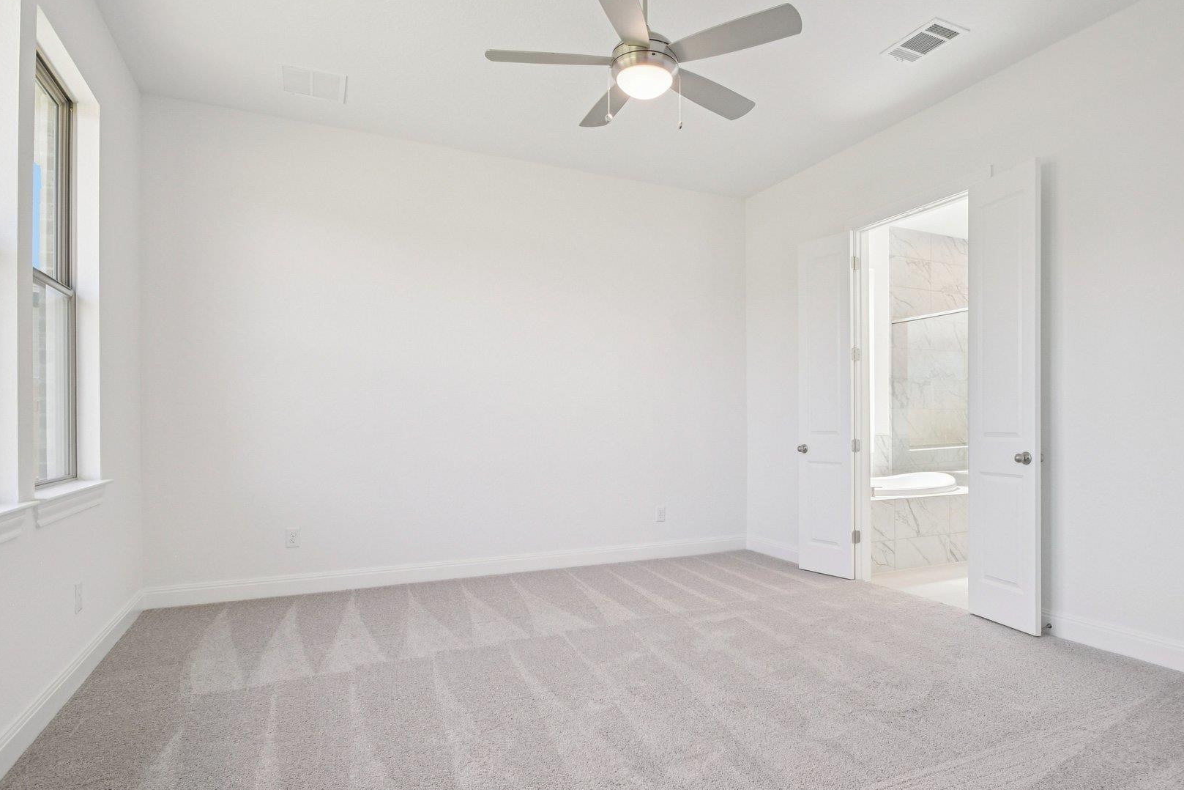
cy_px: 398
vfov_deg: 64.6
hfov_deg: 86.8
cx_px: 630
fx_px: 625
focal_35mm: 19
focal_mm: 10
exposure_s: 1/30
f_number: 8
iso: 400
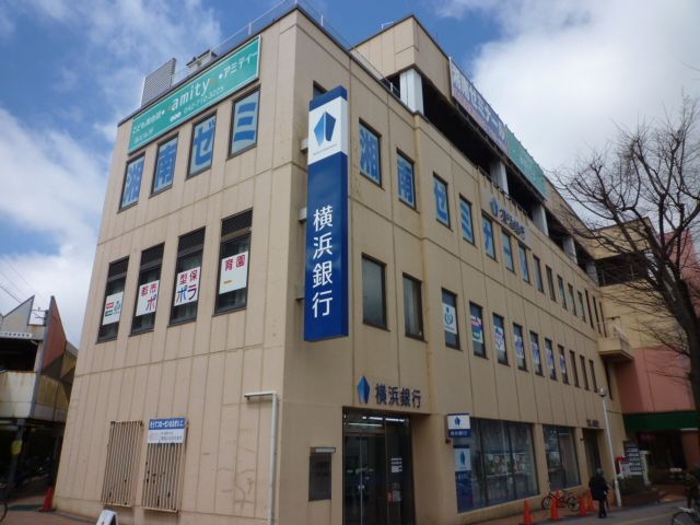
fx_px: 506
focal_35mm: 25
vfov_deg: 54.9
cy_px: 262
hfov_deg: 69.4
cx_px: 350
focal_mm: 4.4
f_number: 4
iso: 80
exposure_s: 1/800
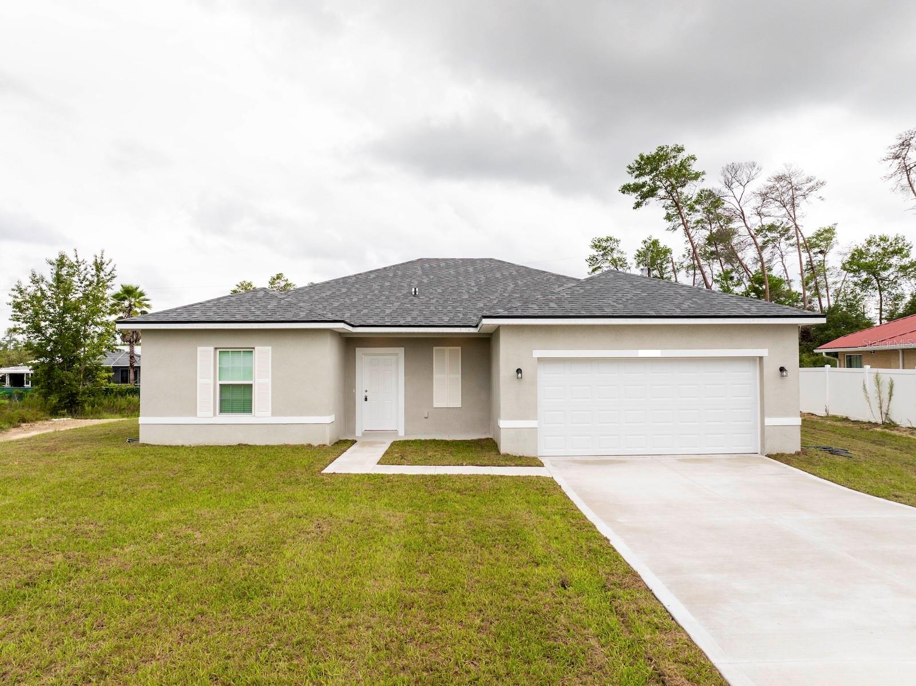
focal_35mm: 24
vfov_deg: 56.8
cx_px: 458
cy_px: 343
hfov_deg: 71.6
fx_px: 635
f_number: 2.8
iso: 160
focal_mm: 12.29
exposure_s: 1/1000
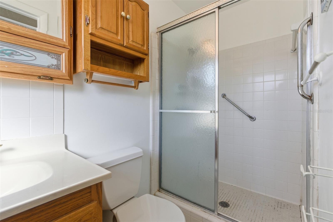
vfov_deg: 73.8
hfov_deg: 96.7
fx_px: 148
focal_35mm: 16
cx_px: 166
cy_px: 111
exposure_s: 1/100
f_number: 9
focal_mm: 16
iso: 400
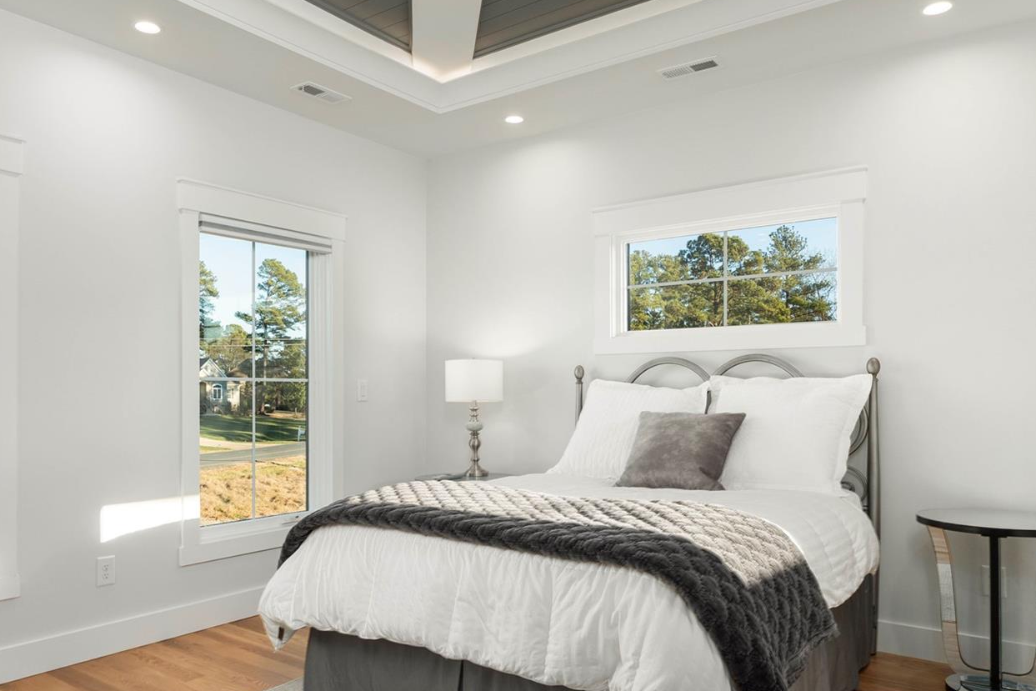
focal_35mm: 28
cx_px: 448
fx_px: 806
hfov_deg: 65.2
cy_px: 413
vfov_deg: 46.2
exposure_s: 1/30
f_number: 6.3
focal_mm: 17
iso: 200
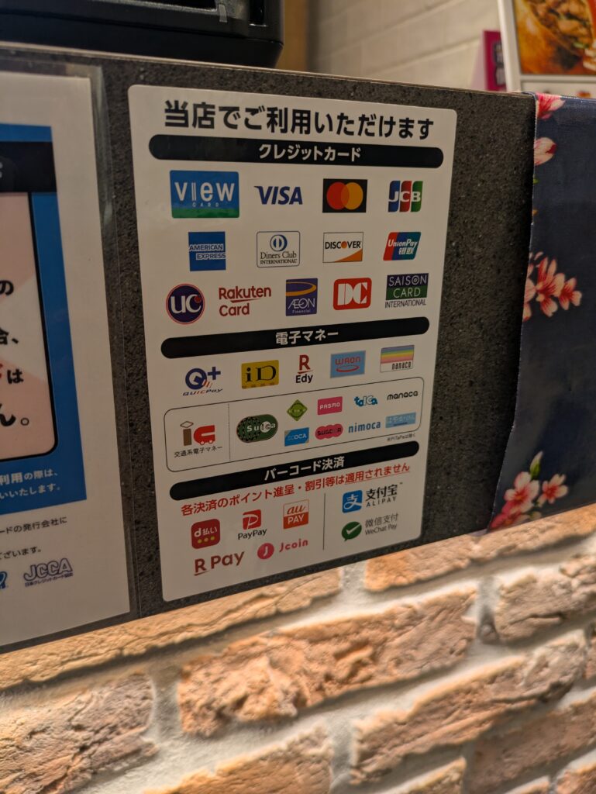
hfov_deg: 54.9
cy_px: 397
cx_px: 298
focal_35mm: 25
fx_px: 573
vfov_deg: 69.4
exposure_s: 1/100
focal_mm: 5.43
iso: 84
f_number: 1.89
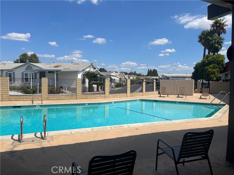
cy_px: 88
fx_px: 169
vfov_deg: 54.9
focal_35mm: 25
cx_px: 117
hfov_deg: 69.4
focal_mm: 5.1
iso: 32
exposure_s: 1/5917
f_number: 1.6
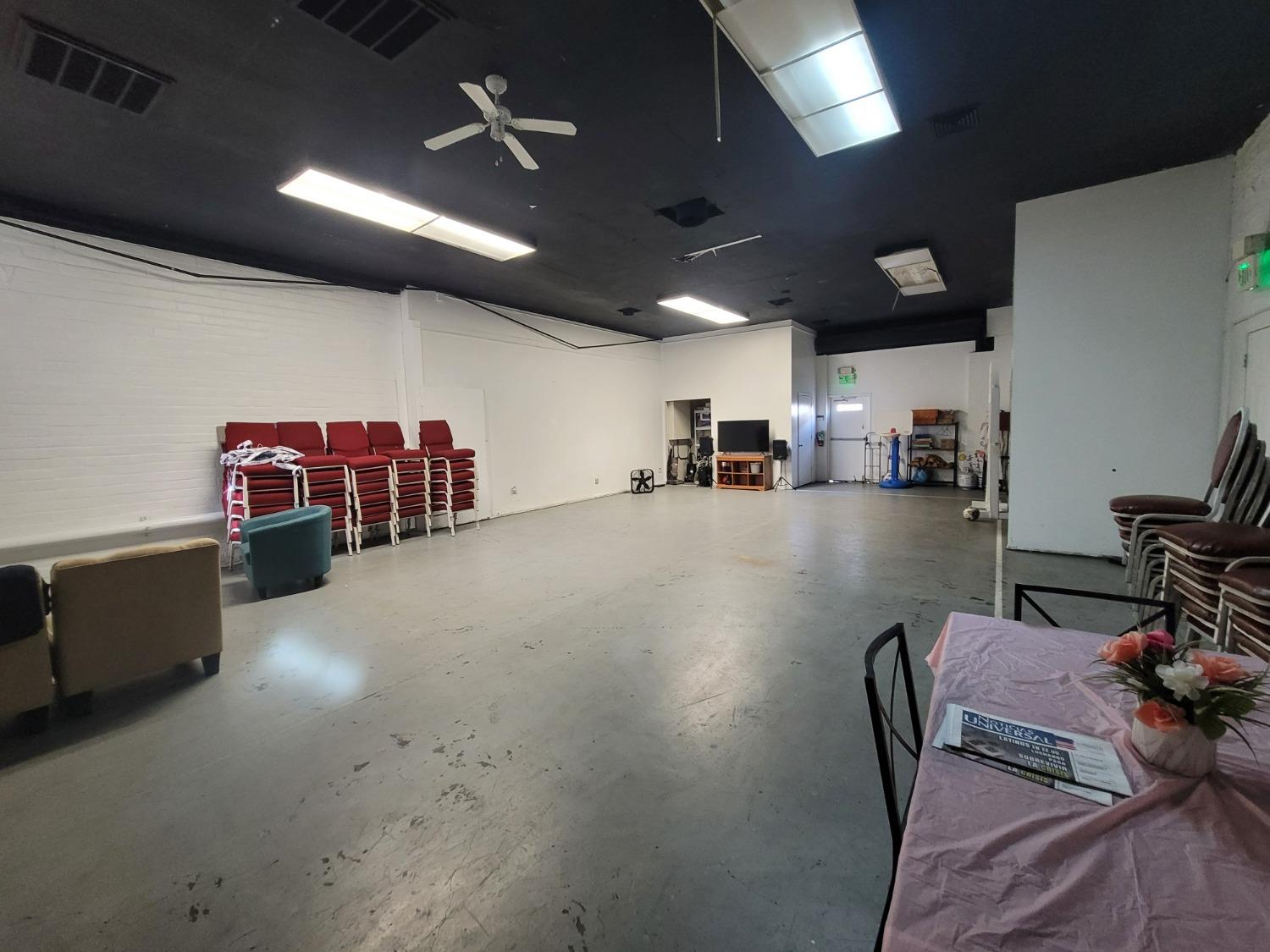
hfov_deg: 106.2
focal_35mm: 13
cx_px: 635
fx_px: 477
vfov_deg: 89.9
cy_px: 476
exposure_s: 1/30
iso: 400
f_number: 2.2
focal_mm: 2.2
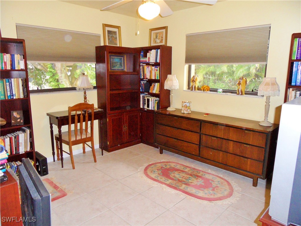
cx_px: 150
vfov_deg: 56.8
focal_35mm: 24
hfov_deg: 71.6
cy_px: 113
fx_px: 209
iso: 200
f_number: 3.2
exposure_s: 1/30
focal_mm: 3.9
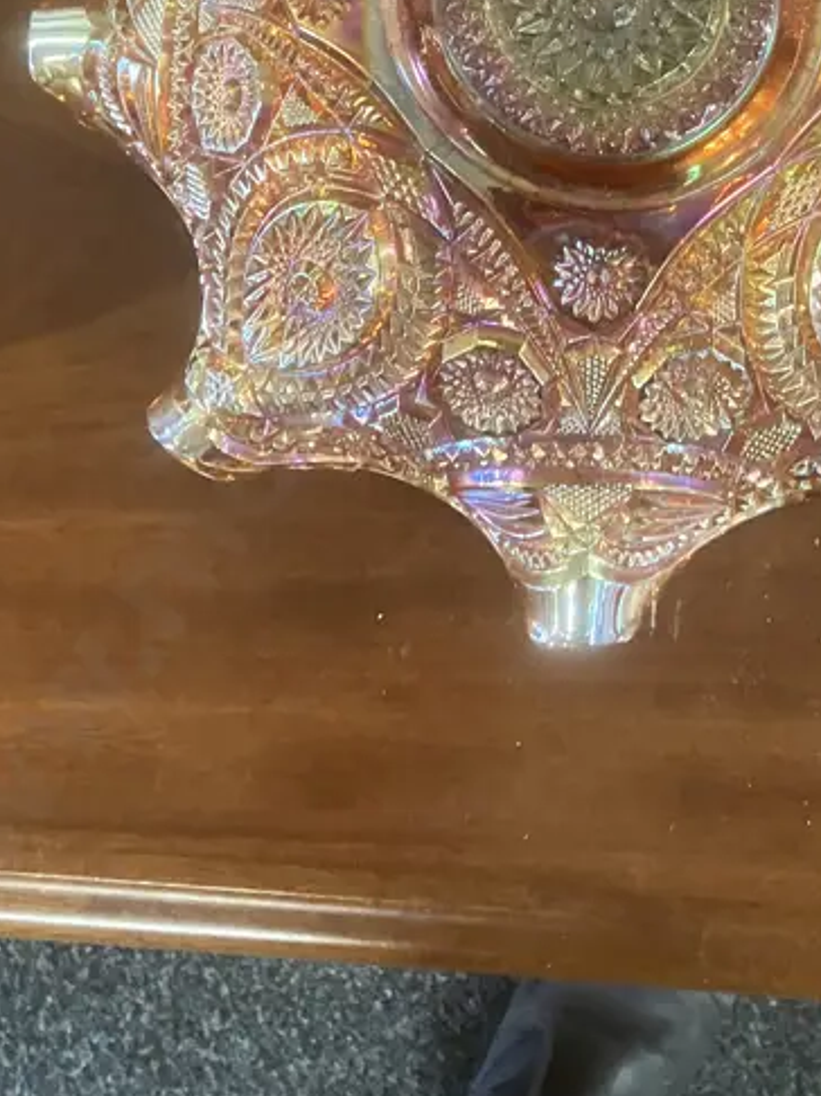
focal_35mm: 59
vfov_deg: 30.7
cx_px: 577
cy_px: 38
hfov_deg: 24.6
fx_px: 1867
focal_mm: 3.99
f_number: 1.8
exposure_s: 1/33
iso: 400
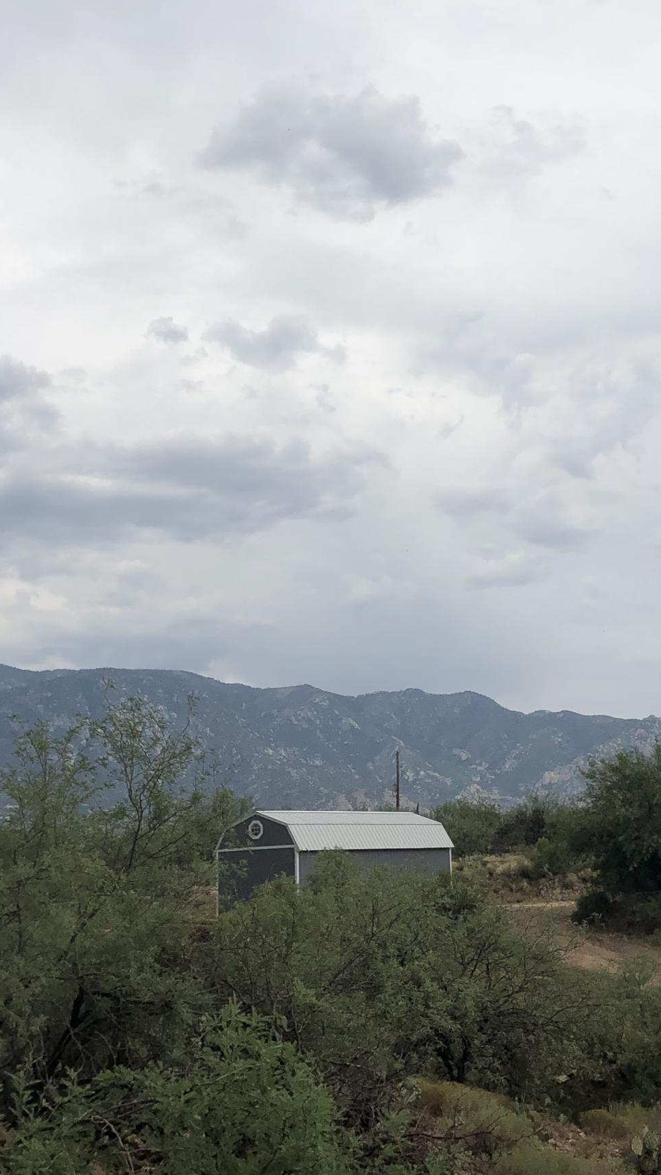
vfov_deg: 39.1
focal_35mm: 53
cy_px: 534
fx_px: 1652
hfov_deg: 22.4
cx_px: 485
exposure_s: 1/2525
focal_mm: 3.99
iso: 20
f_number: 1.8
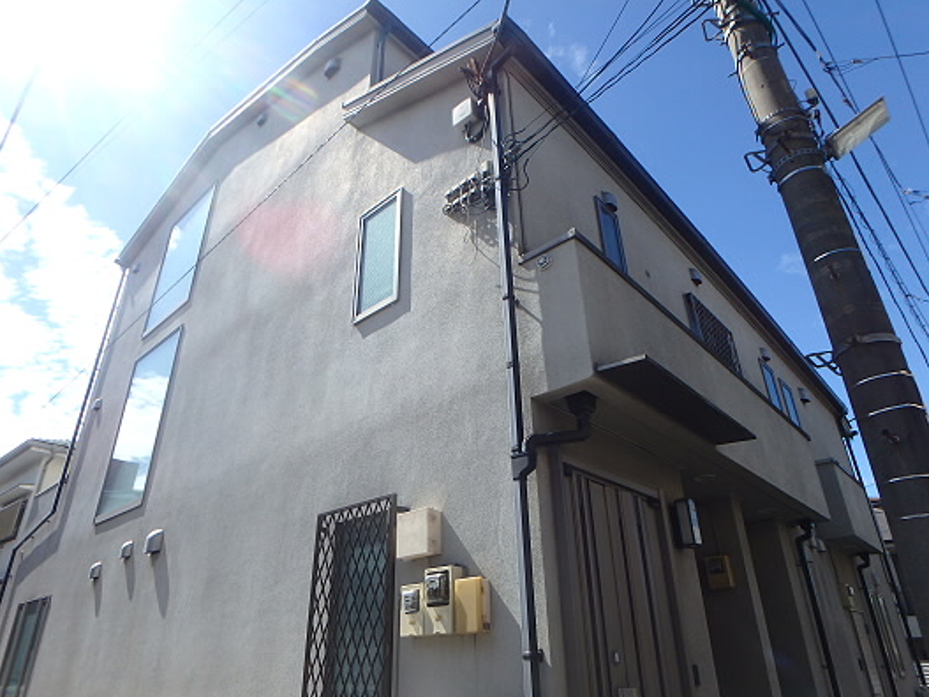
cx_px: 455
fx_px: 590
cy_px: 341
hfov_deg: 76.4
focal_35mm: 22
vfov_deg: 61.1
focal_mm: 3.7
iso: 125
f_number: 6
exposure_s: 1/400
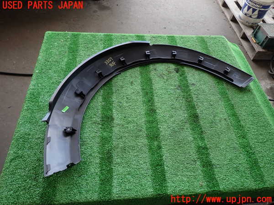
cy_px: 102
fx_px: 198
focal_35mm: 25
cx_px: 137
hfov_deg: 69.4
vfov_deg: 54.9
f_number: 2
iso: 100
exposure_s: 1/100
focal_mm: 4.5
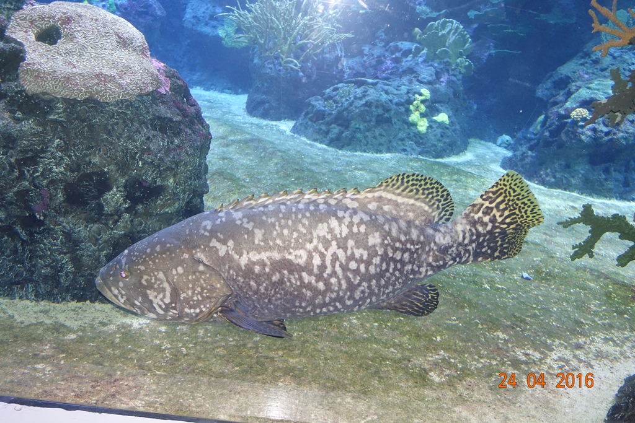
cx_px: 318
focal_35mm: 29
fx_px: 512
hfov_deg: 63.7
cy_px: 212
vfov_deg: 45.0
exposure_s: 1/30
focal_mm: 10.81
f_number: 2.5
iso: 800
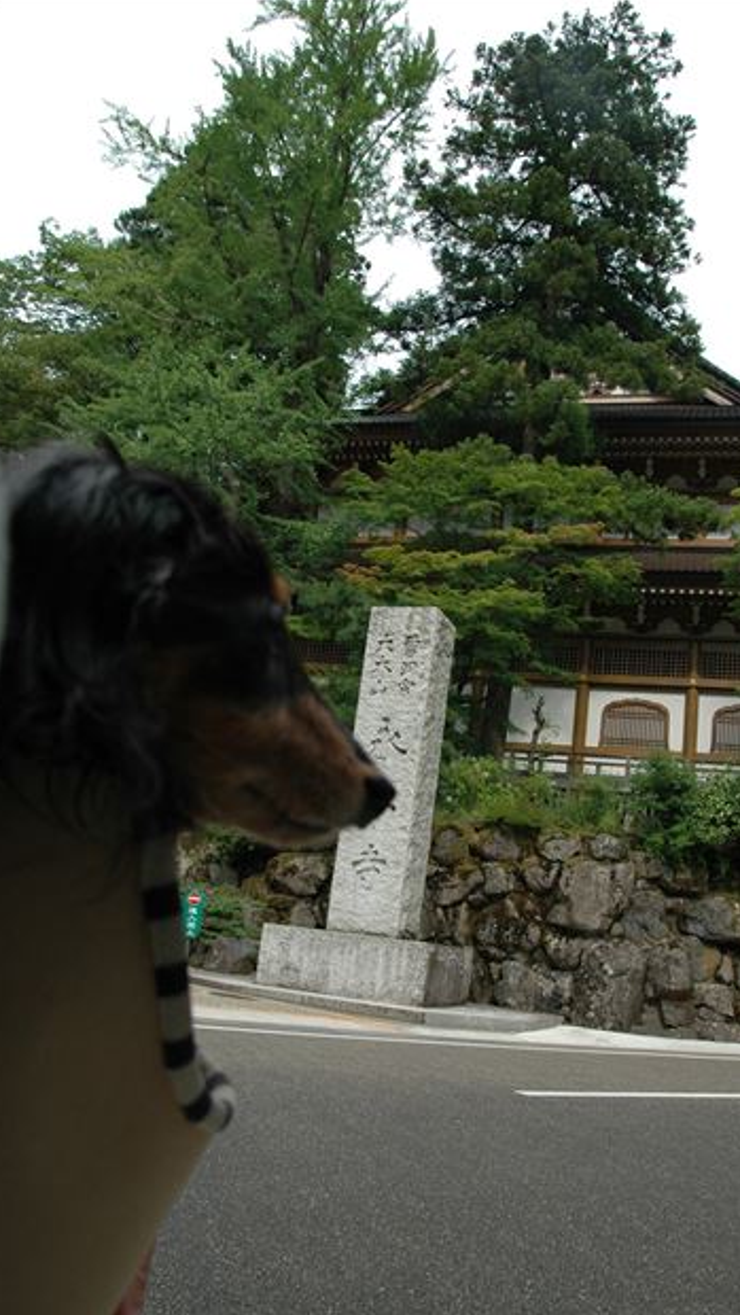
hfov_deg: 42.0
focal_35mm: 28
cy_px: 674
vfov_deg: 68.8
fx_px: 960
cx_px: 437
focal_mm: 17
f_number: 7.1
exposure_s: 1/200
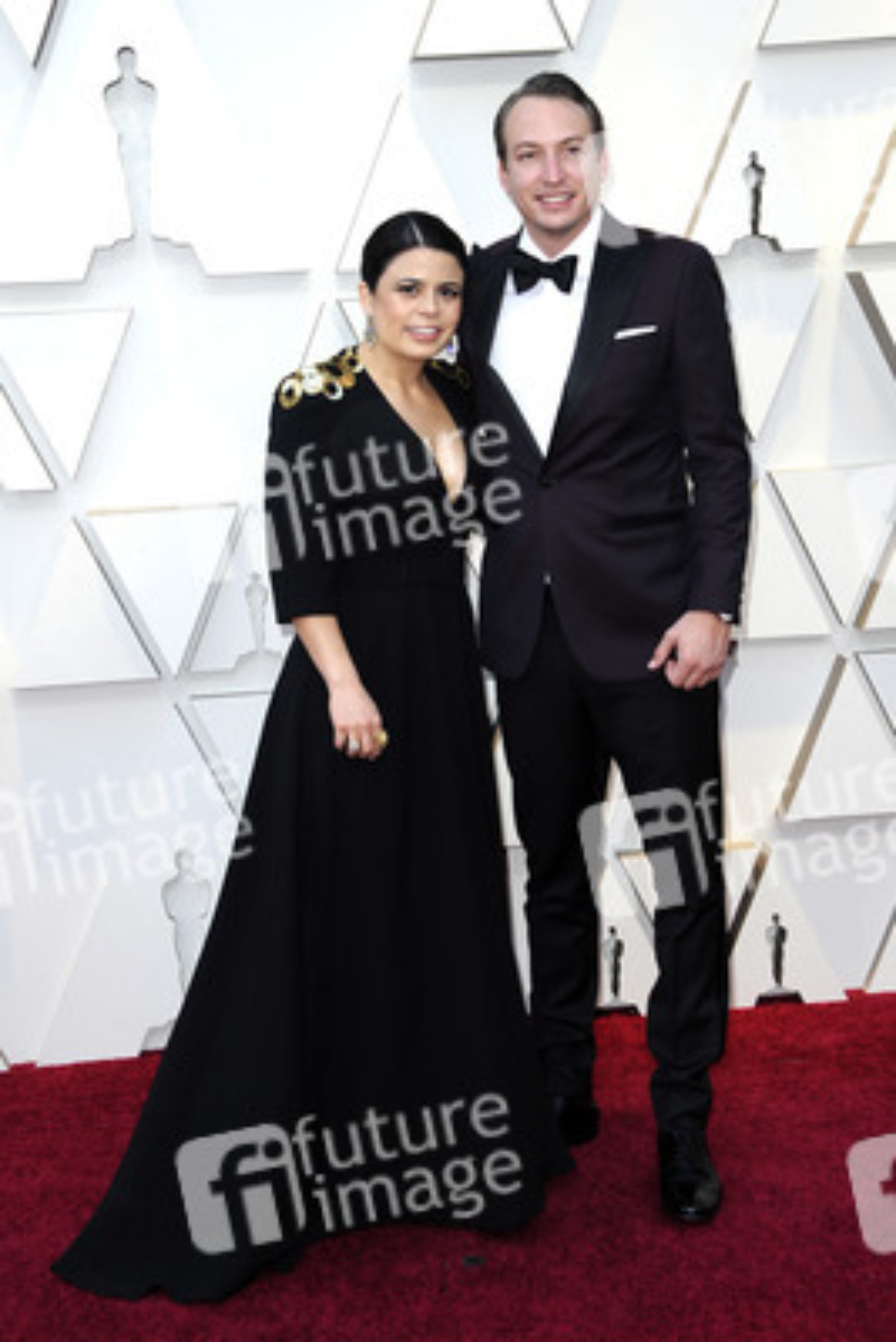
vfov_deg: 35.6
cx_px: 448
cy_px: 671
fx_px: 2089
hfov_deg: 24.2
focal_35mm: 56
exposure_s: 1/250
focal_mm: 56
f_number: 8
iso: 800
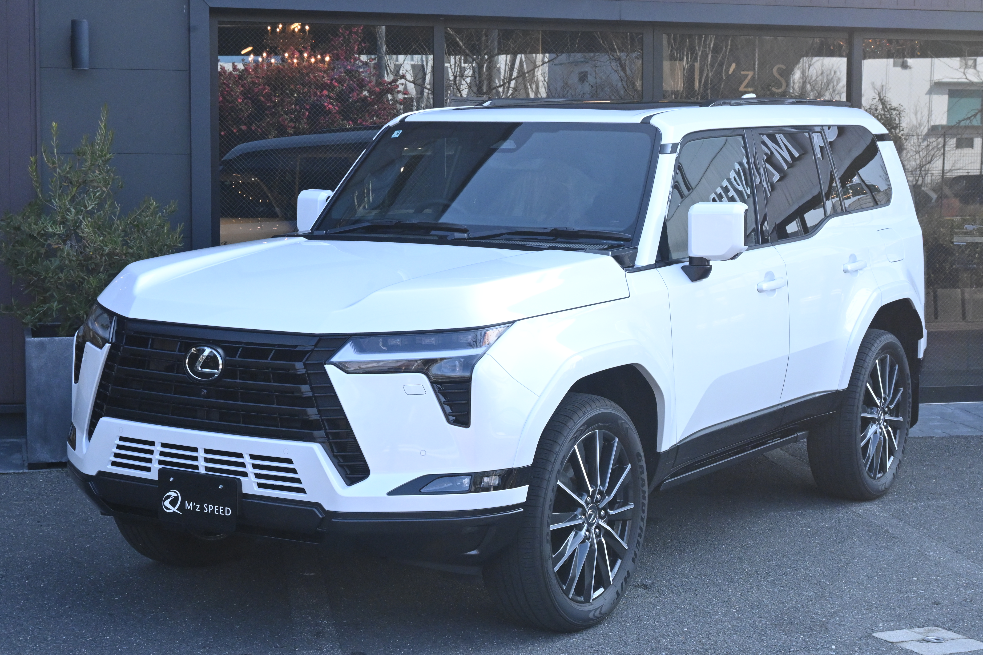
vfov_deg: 21.6
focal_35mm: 63
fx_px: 1720
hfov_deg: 31.9
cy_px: 328
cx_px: 492
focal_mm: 42
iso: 1600
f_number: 13
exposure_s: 1/320
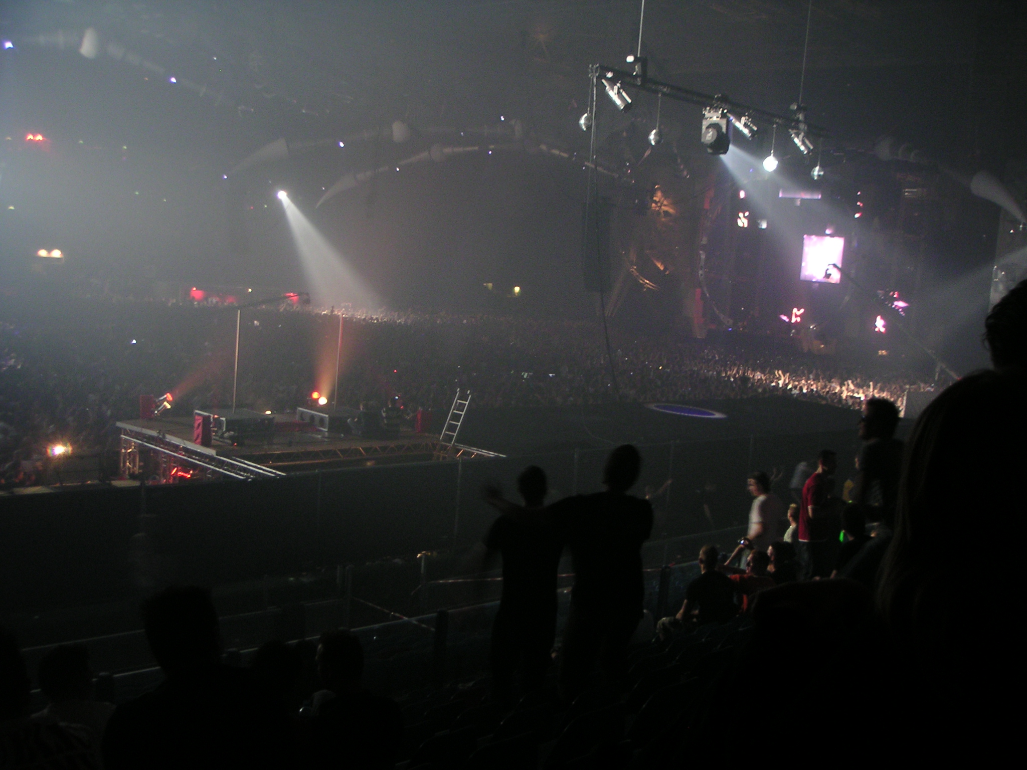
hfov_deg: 49.0
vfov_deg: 37.7
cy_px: 385
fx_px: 1127
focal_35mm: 38
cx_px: 514
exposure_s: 1/6
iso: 100
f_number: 2.8
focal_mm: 6
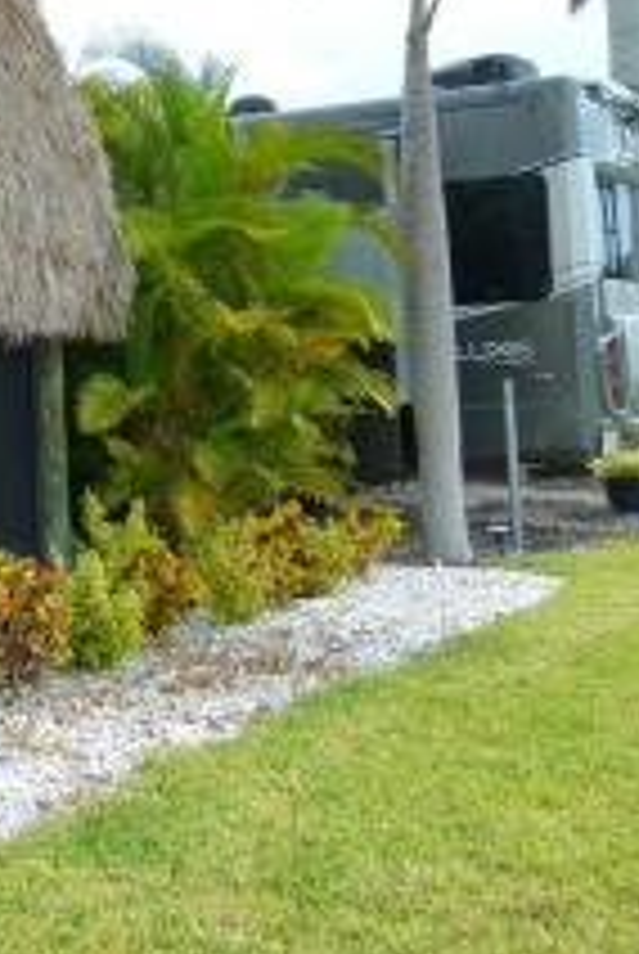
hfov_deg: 23.5
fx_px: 1300
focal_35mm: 49
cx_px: -252
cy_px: 292
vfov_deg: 39.6
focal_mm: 4.5
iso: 100
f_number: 4
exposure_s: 1/400
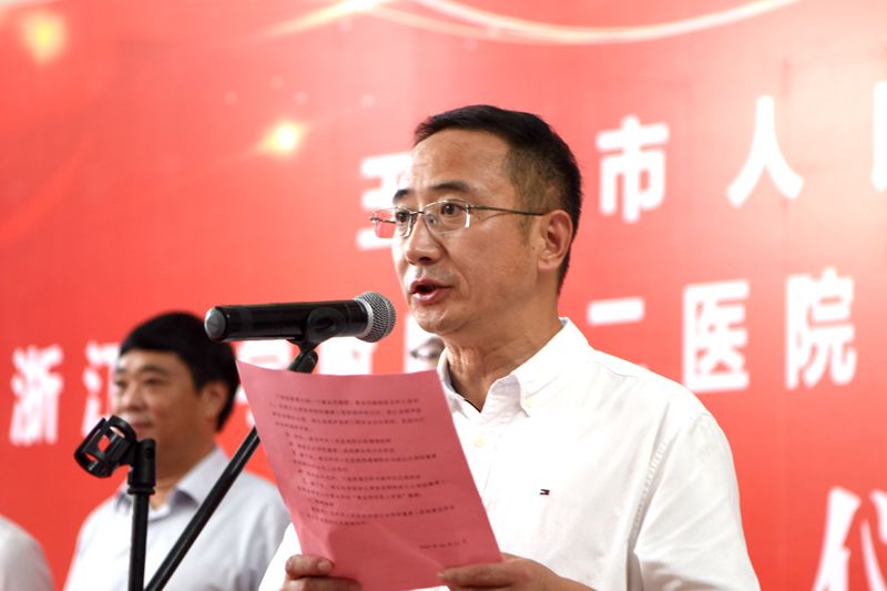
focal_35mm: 70
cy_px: 296
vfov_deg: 19.4
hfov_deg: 28.8
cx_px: 444
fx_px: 1724
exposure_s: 1/60
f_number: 2.8
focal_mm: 70
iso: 450
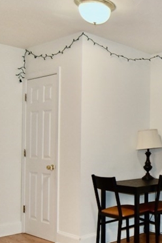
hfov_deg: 25.5
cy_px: 143
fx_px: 306
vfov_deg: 43.1
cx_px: 210
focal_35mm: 45
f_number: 2.8
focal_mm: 11
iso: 720
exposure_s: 1/60
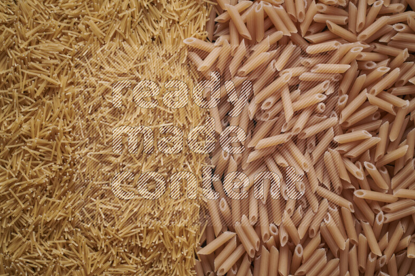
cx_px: 207
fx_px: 588
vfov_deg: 26.5
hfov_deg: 38.9
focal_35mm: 51
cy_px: 136
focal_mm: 50
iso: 160
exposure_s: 1/100
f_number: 8
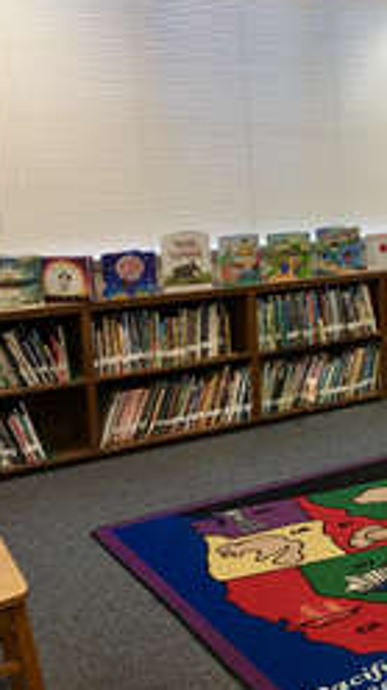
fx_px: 933
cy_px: 317
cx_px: 523
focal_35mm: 51
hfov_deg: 21.0
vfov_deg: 40.6
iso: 40
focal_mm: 4.15
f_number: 2.2
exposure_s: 1/30
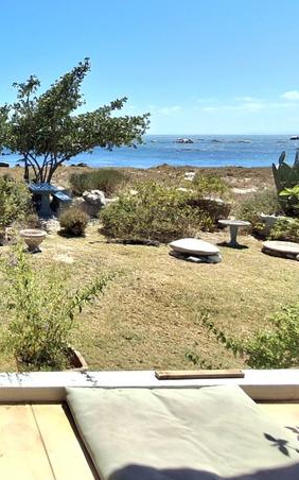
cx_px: -53
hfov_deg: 34.2
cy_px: 181
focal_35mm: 30
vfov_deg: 62.1
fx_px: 392
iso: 40
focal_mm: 1.64
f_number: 2.2
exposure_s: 1/2000
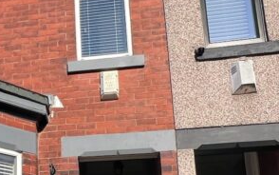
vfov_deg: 24.7
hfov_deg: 38.5
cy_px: 202
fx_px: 365
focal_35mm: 48
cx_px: 21
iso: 32
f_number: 1.8
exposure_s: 1/1815
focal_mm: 1.57
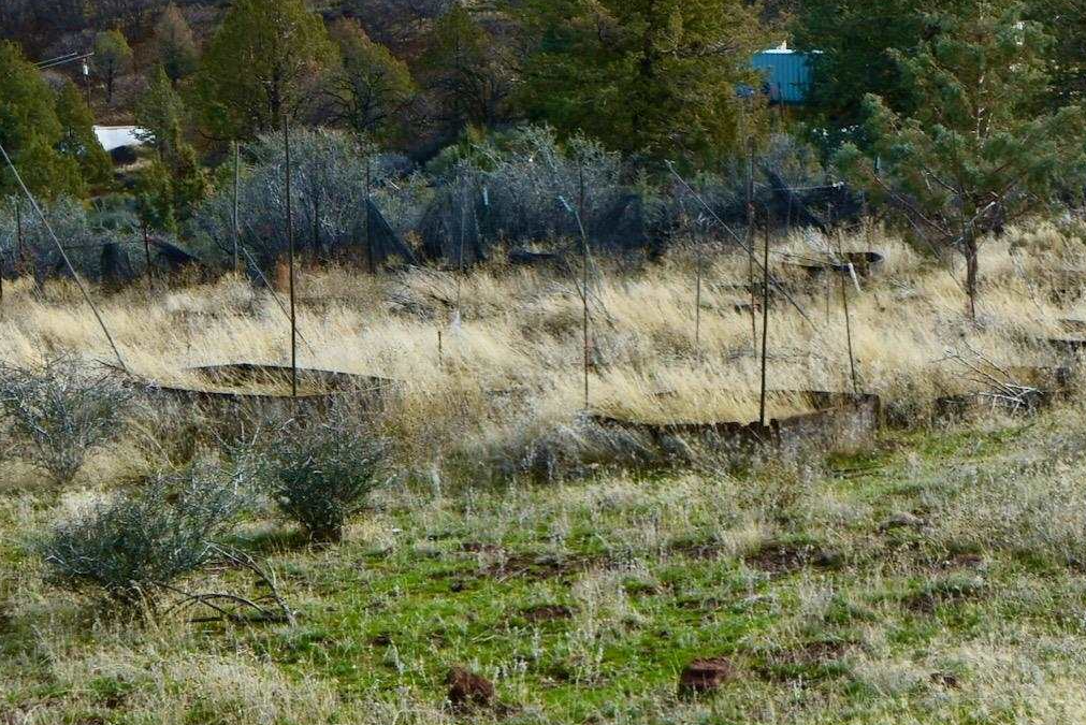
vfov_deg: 15.4
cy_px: 428
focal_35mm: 89
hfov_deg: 22.4
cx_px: 944
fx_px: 2686
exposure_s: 1/200
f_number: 8
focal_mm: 24
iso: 100
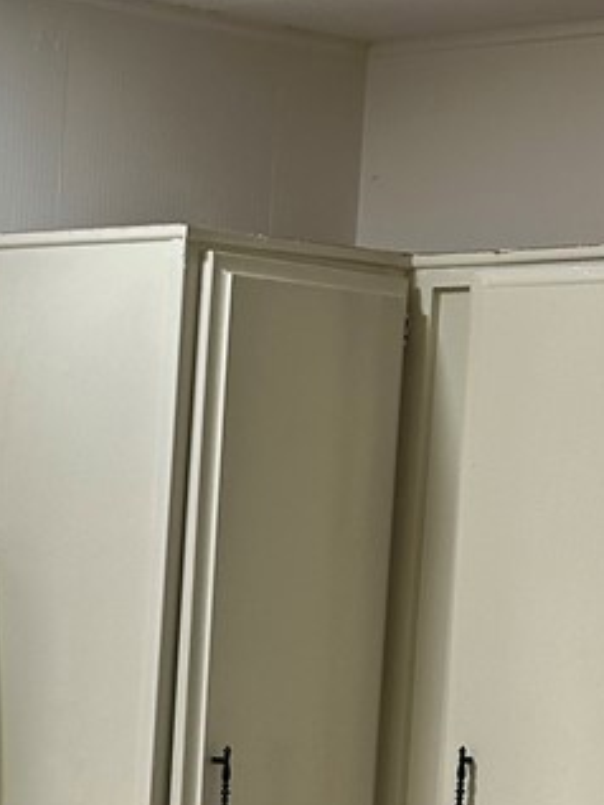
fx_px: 3604
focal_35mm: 155
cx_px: -256
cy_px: 1128
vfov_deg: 12.3
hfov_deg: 9.4
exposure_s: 1/60
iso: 64
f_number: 1.78
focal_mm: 6.86
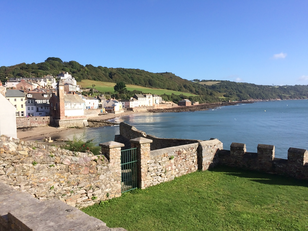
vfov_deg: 48.2
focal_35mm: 29
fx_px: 258
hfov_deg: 61.7
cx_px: 154
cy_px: 116
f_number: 2.2
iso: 32
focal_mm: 4.15
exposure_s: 1/1597
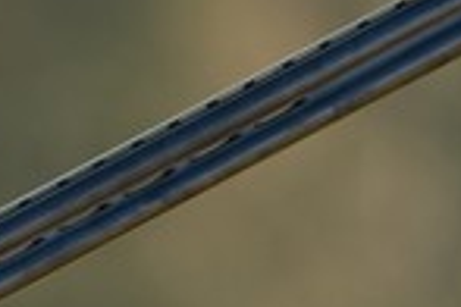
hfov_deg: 0.8
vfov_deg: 0.5
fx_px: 33177
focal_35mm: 2591
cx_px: -323
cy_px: 592
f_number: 6.3
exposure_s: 1/640
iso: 500
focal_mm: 529
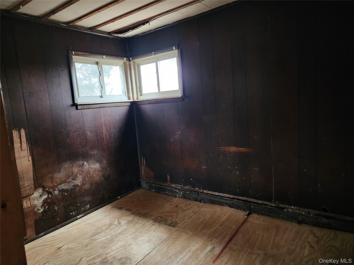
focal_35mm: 23
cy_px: 132
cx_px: 177
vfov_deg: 58.9
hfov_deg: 73.9
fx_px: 235
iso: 800
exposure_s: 1/24
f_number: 1.8
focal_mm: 6.4
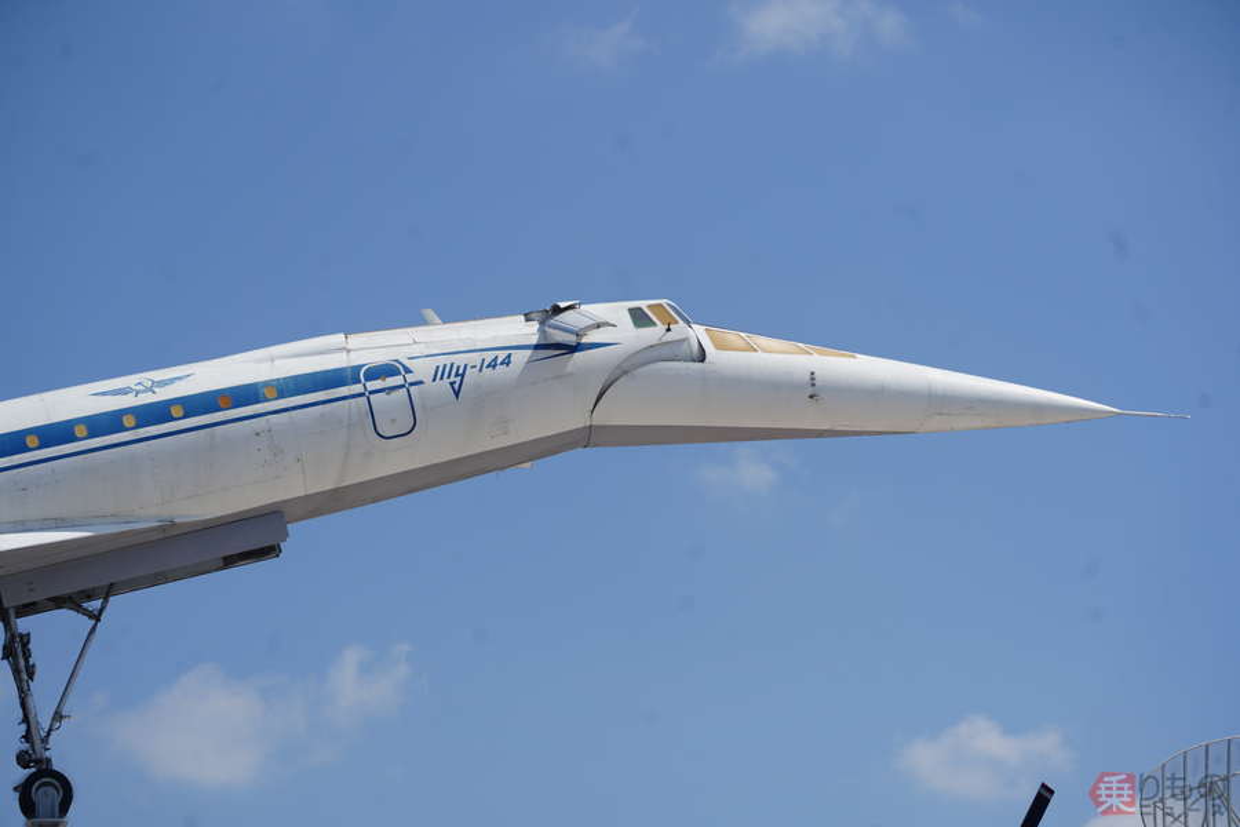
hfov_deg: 15.1
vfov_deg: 10.1
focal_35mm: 136
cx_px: 620
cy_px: 414
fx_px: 4684
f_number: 6.3
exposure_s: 1/800
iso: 100
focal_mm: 136
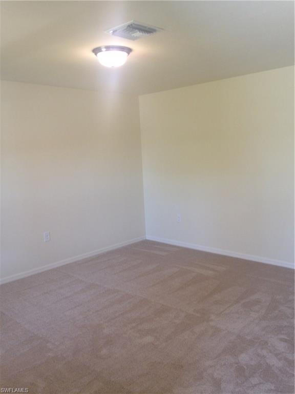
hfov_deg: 42.9
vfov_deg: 55.4
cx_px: 148
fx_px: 375
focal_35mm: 33
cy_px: 197
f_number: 2.4
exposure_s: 1/24
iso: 50
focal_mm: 4.12
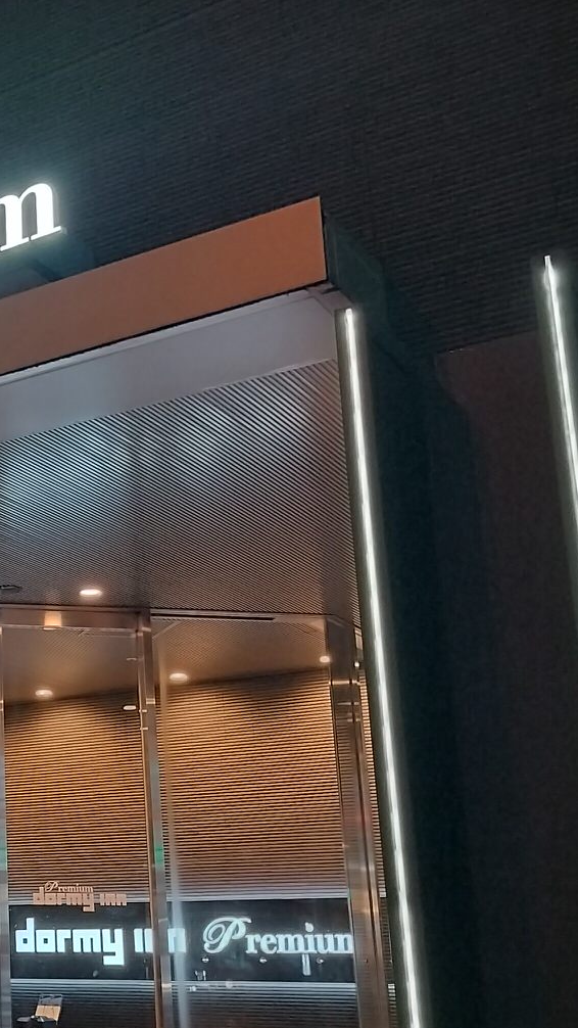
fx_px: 1417
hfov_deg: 21.5
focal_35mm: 52
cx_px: -104
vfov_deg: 39.8
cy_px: 577
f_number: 1.7
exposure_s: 1/25
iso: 1047
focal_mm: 5.24
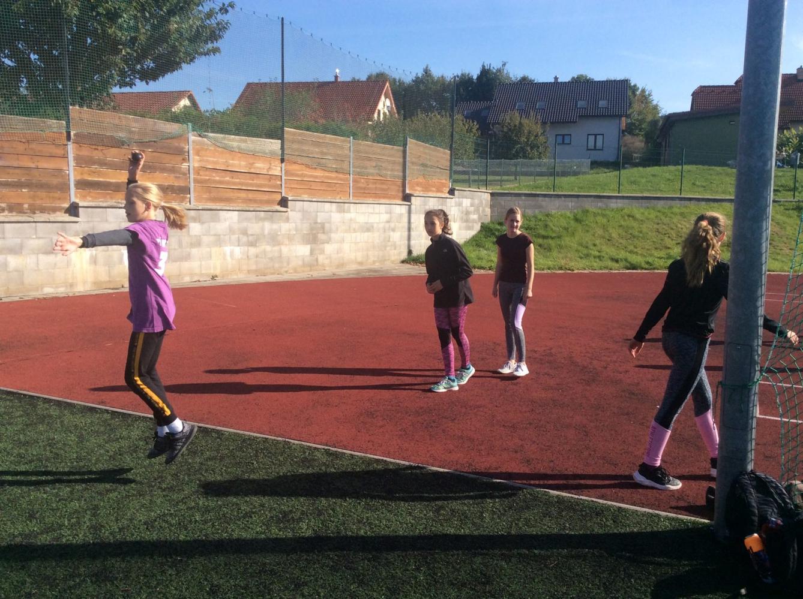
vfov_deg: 44.0
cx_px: 402
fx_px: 741
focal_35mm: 32
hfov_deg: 56.9
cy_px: 300
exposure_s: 1/1021
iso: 32
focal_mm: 3.3
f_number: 2.4
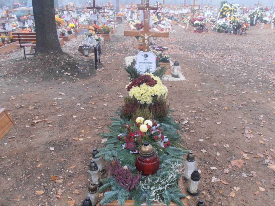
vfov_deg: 38.7
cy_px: 103
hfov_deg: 50.1
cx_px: 138
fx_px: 294
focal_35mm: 37
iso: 125
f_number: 3.9
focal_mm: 6.61
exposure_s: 1/40
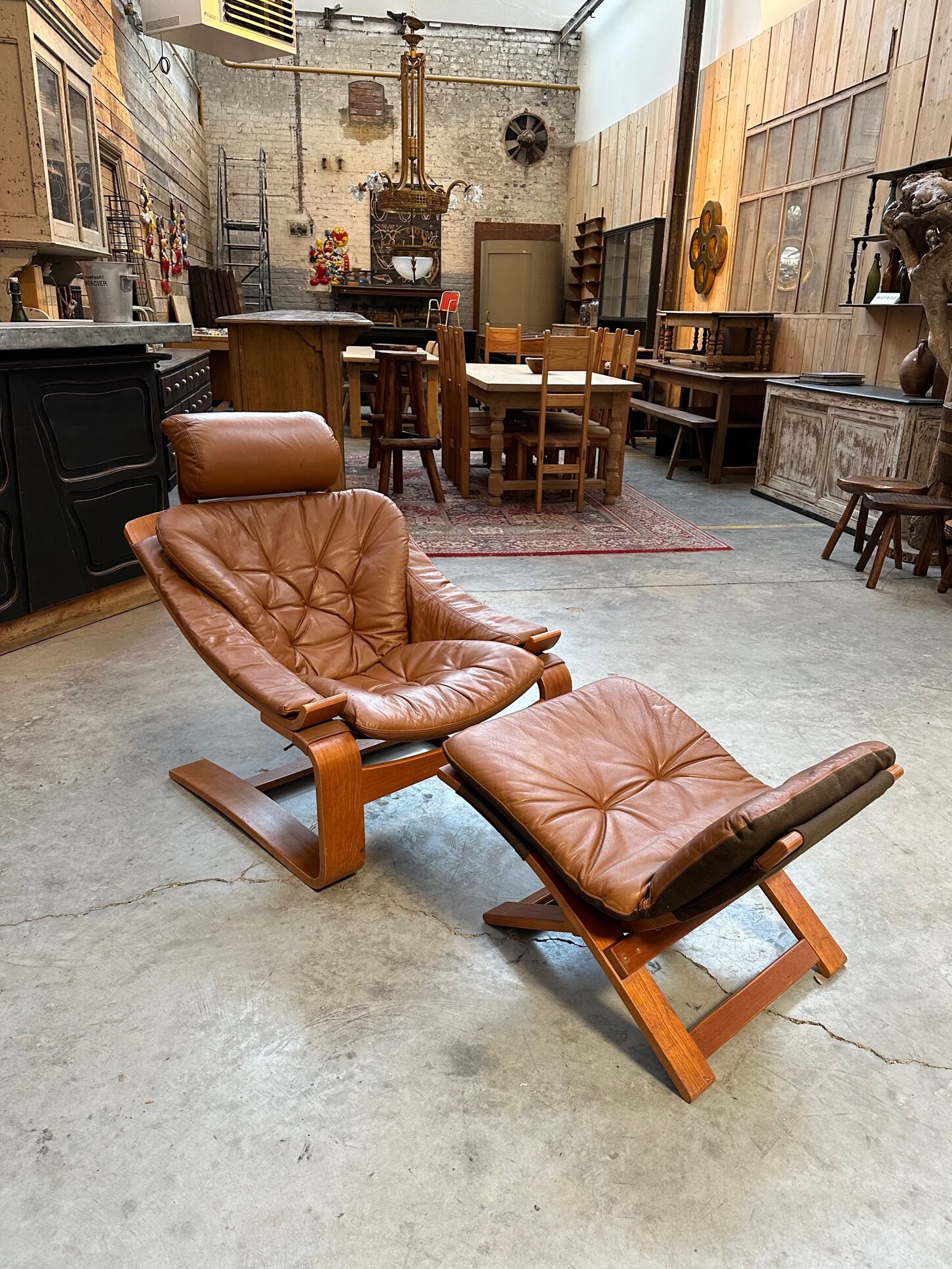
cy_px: 659
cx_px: 491
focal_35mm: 25
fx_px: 916
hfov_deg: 54.9
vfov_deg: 69.4
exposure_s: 1/60
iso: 250
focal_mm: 6.86
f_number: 1.78
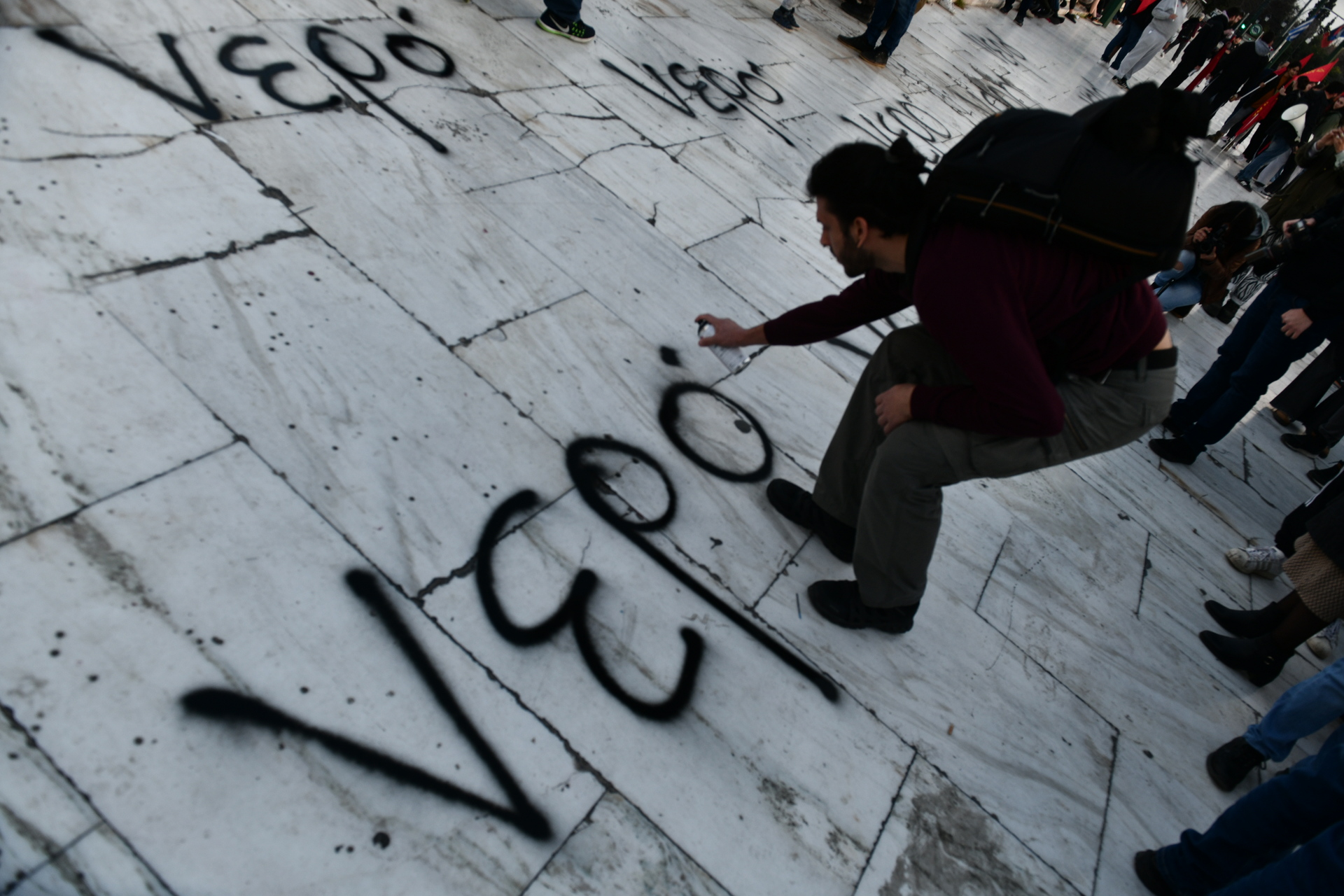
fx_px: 896
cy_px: 448
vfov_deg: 53.1
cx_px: 672
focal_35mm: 24
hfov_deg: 73.7
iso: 400
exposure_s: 1/160
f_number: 4.5
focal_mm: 24
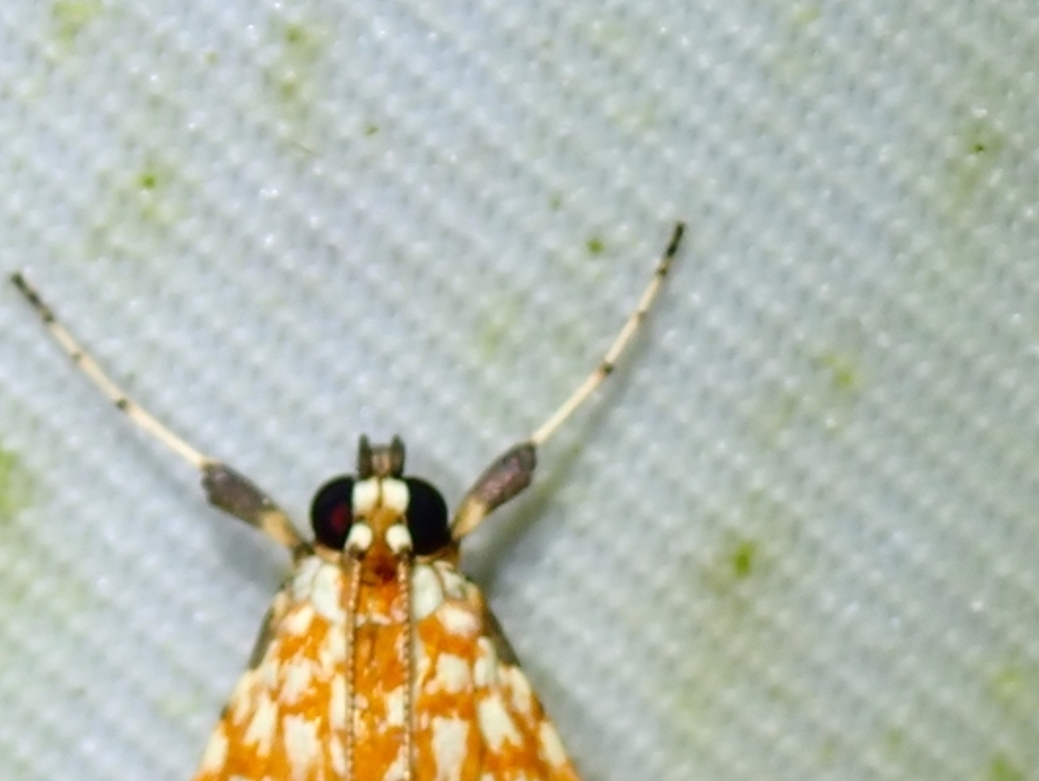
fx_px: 6456
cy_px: 821
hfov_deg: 9.2
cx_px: 335
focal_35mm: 215
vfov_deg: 6.9
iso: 100
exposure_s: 1/640
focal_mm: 18
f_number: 6.3
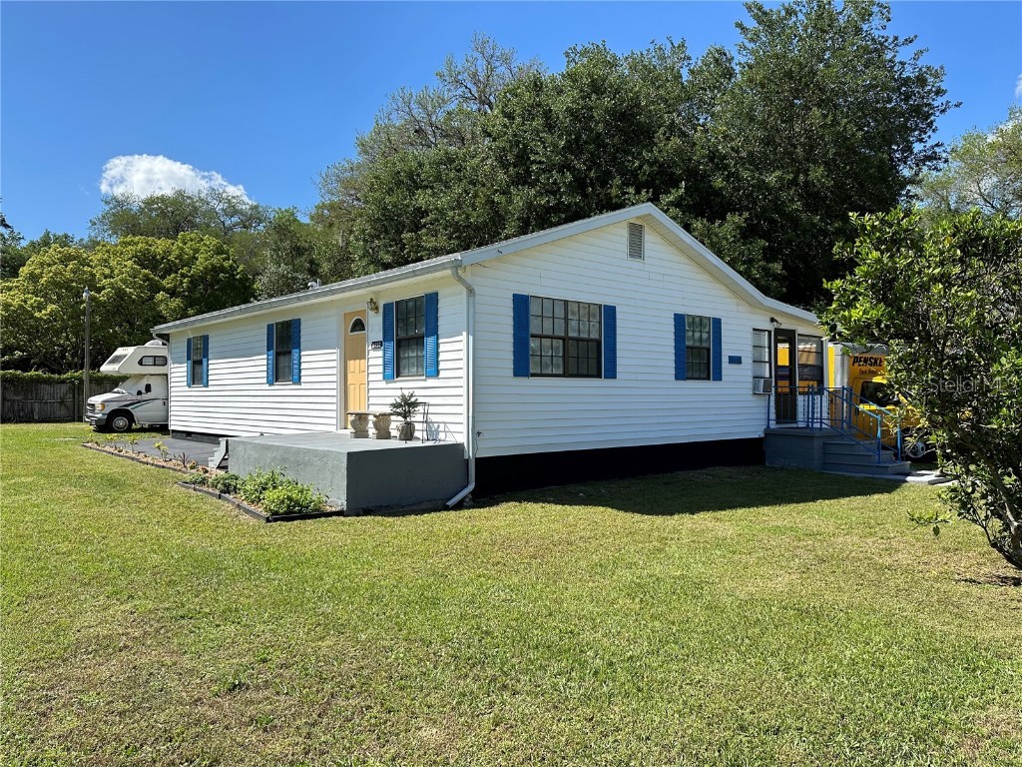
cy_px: 384
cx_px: 511
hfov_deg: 71.6
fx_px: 709
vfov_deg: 56.8
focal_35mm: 24
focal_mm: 6.86
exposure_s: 1/3356
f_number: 1.78
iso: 80
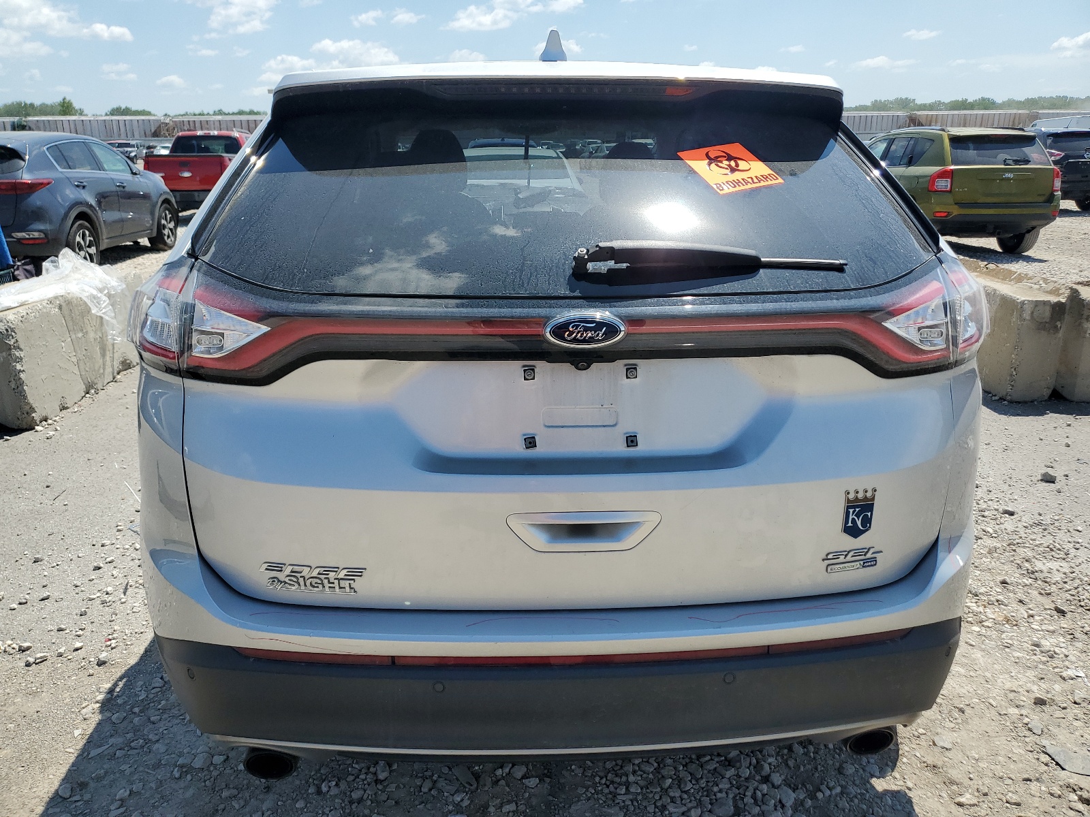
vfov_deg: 53.1
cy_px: 408
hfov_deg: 67.3
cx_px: 545
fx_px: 819
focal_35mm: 26
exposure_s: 1/3333
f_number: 1.5
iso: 50
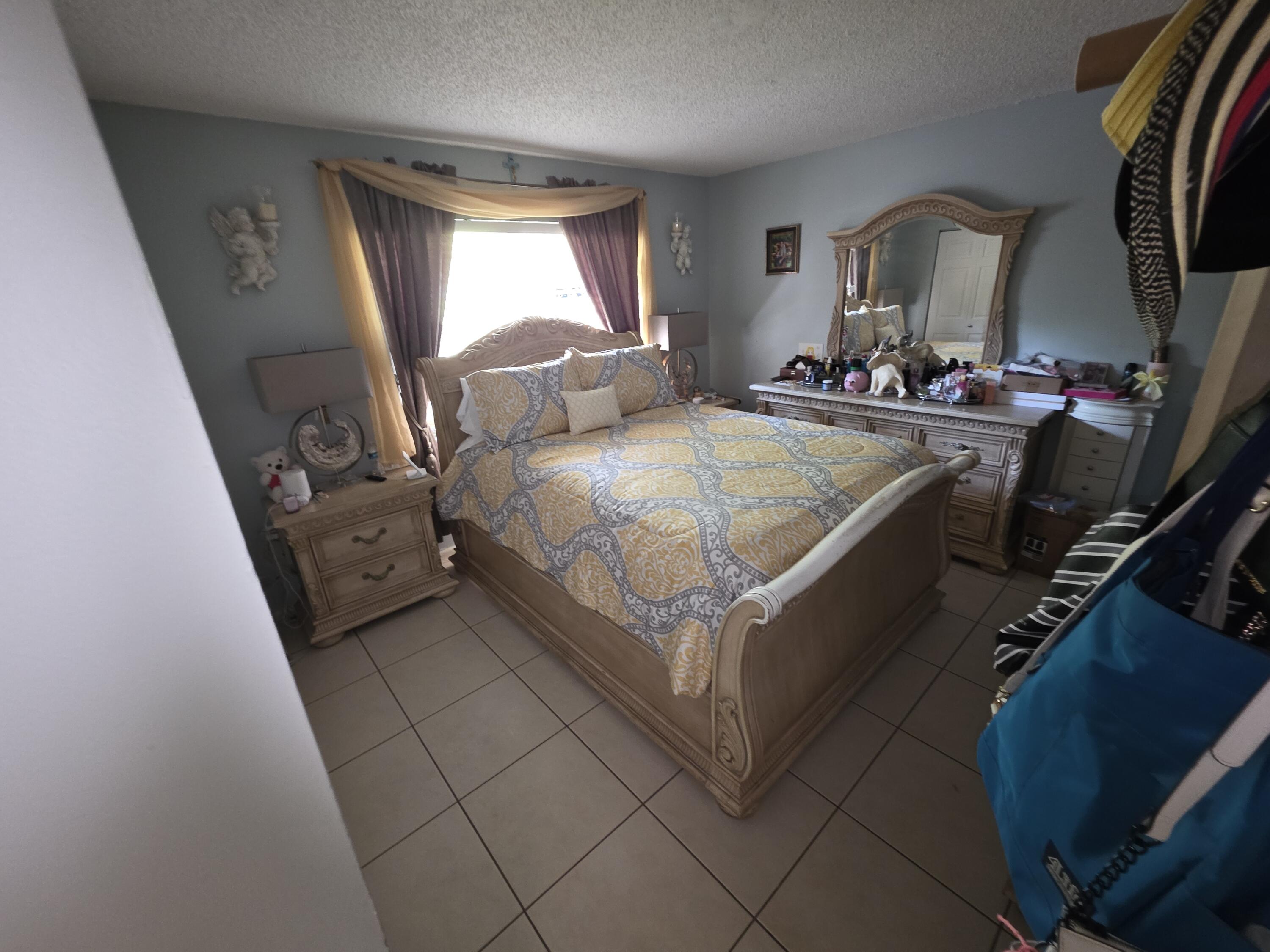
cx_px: 635
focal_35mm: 13
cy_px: 476
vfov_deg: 89.9
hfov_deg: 106.2
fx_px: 477
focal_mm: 2.2
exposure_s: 1/9.99
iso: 1250
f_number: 1.9
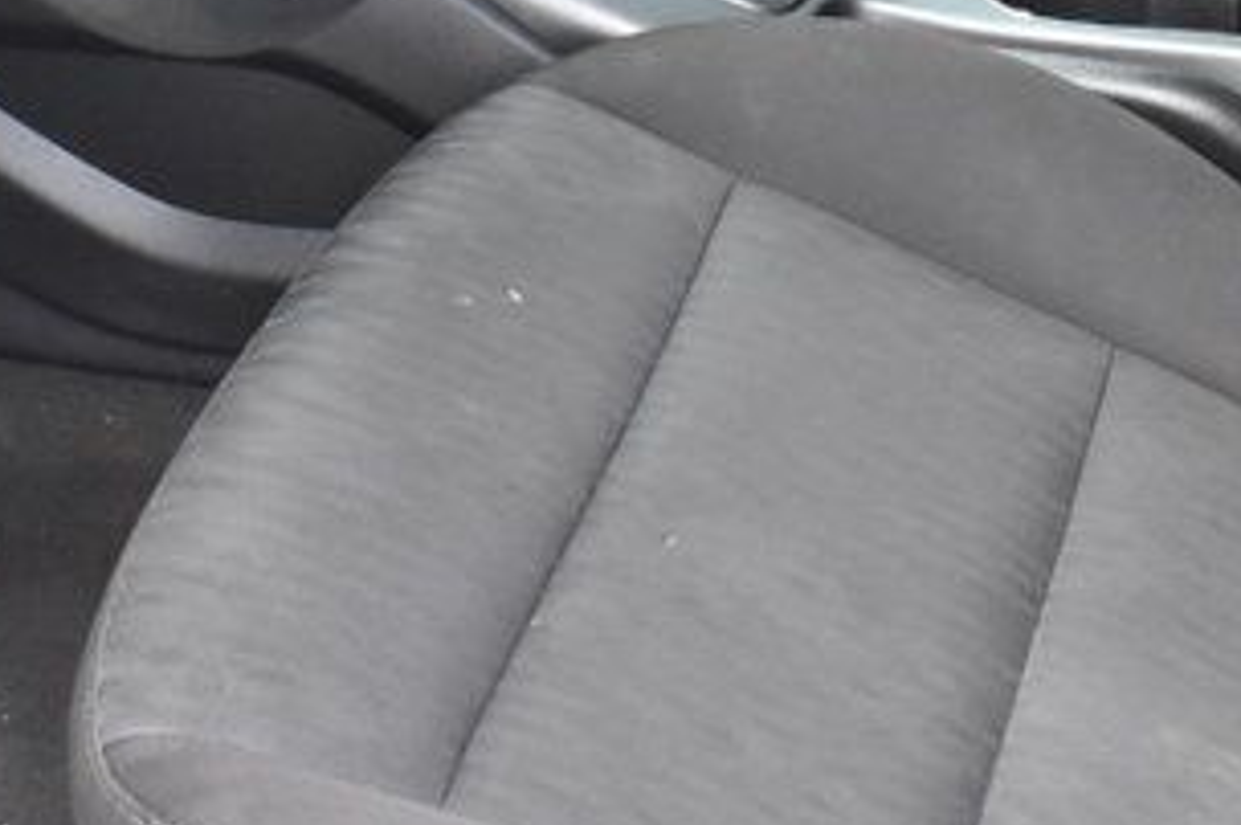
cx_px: 661
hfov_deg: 22.4
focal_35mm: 91
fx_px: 3134
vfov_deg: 14.4
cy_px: -241
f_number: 8
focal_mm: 18
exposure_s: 1/80
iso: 2500
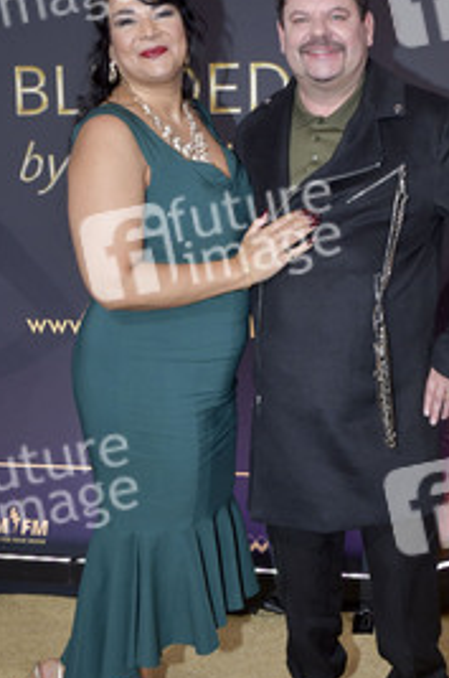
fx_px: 958
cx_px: 284
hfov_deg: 26.3
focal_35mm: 51
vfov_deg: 38.9
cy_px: 368
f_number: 6.3
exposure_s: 1/250
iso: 1250
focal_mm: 34
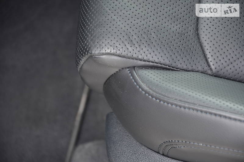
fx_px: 1065
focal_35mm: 158
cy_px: 81
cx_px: 122
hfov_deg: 13.1
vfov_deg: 8.7
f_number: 5.6
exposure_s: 1/60
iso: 450
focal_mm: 105
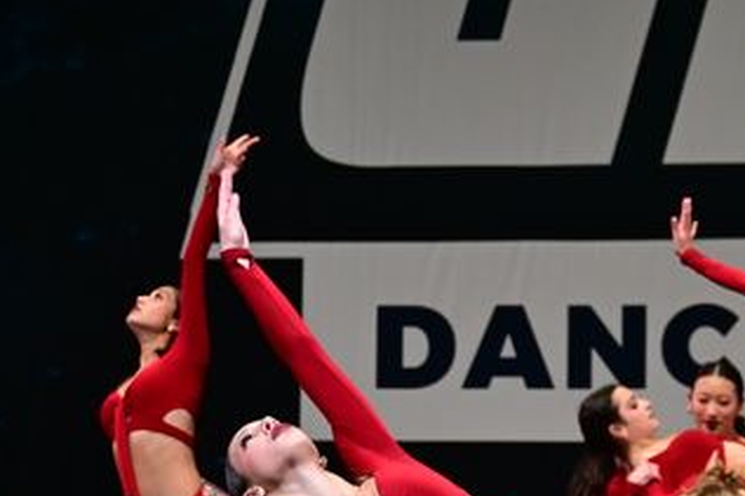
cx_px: 855
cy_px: 347
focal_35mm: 168
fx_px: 3475
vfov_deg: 8.2
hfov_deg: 12.0
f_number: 2.8
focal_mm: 52
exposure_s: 1/800
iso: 2000
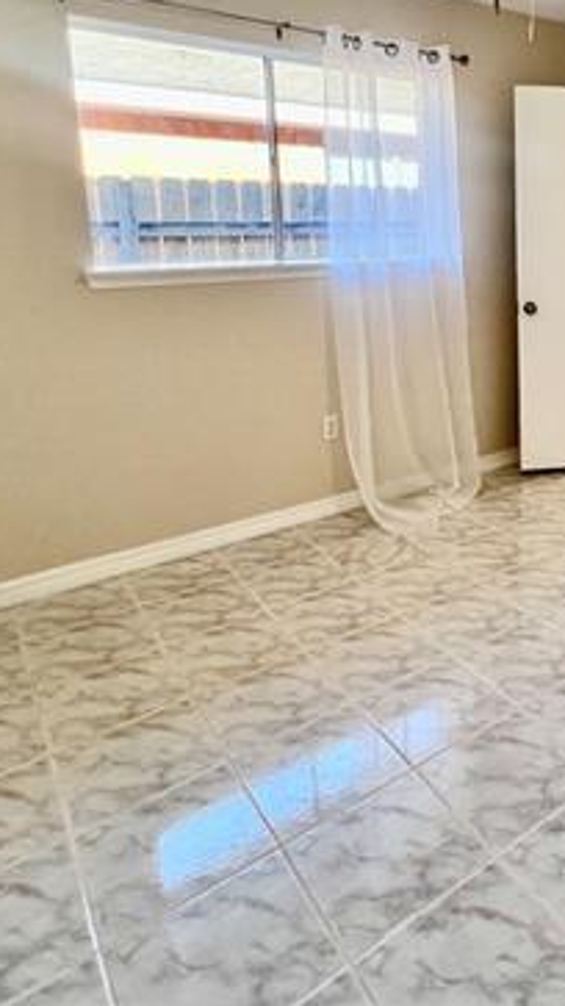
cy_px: 344
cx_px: 562
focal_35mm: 25
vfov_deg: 72.1
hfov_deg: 40.4
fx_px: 666
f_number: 1.8
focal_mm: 1.57
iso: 80
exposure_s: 1/120
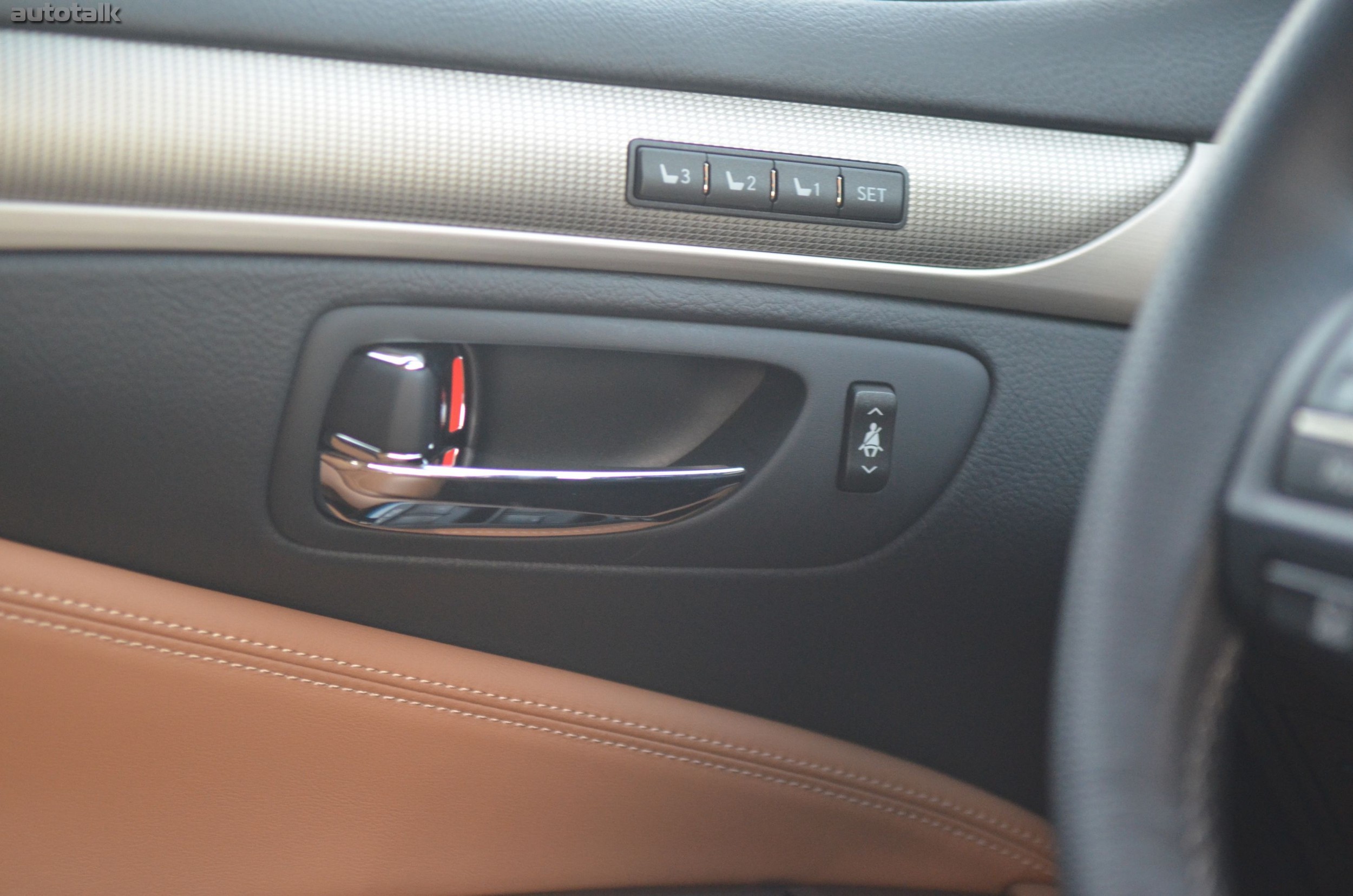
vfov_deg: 18.1
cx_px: 676
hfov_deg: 27.0
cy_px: 448
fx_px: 2813
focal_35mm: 75
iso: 1600
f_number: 2.8
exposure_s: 1/15
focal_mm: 50
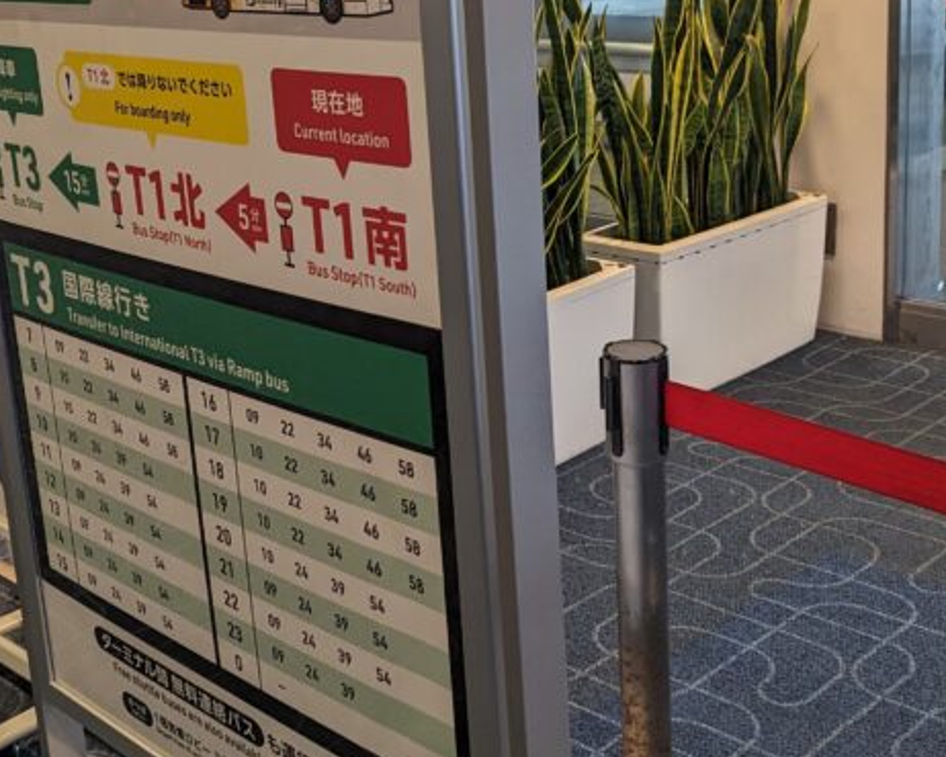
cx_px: 442
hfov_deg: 36.0
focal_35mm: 52
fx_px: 1457
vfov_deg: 29.0
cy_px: 249
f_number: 1.85
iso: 338
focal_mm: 6.81
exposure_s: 1/353
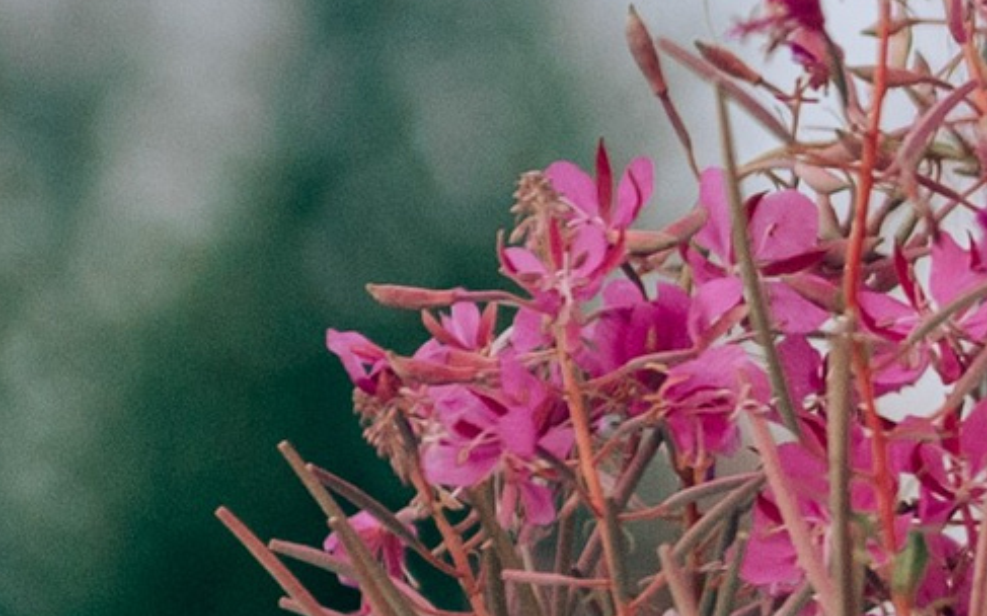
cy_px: 548
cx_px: 2102
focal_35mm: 375
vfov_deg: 3.5
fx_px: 10084
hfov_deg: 5.5
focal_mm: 70
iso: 1250
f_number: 2.8
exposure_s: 1/125
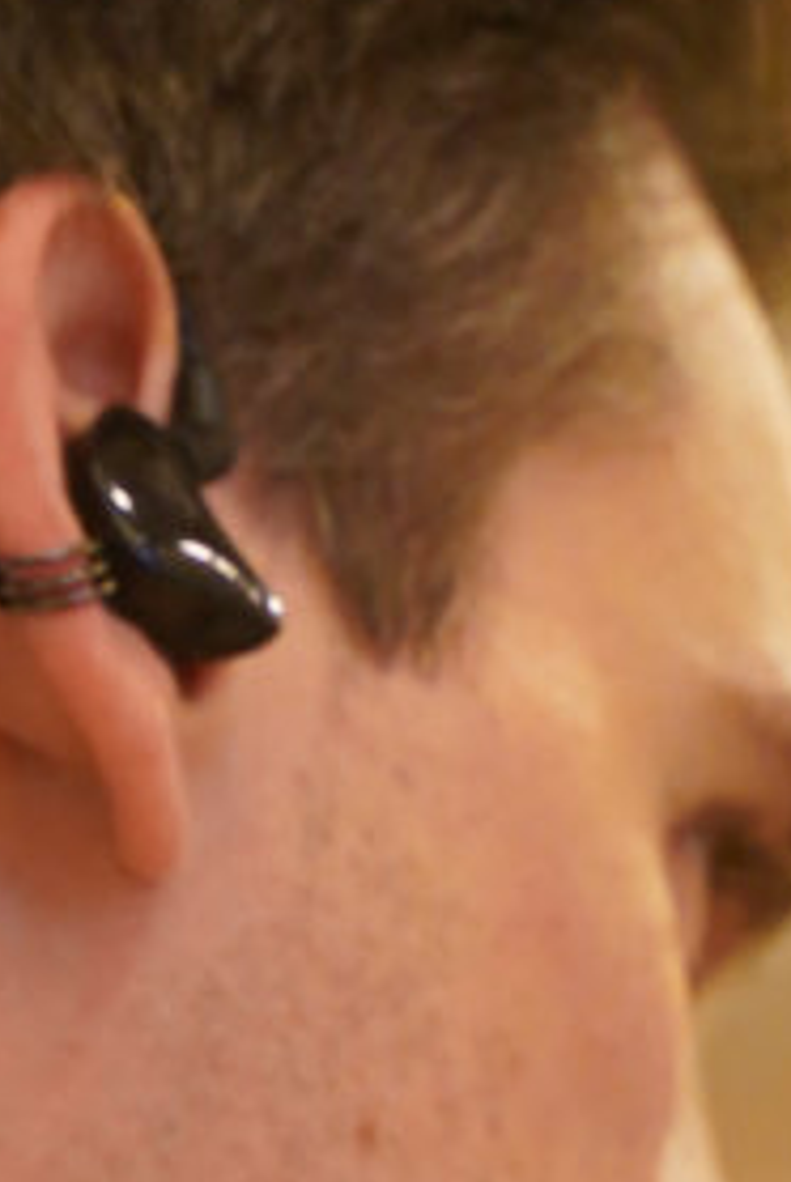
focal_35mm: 483
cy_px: 2215
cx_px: -204
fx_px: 15878
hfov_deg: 2.8
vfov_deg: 4.2
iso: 2000
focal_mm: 70
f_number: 2.8
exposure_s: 1/160
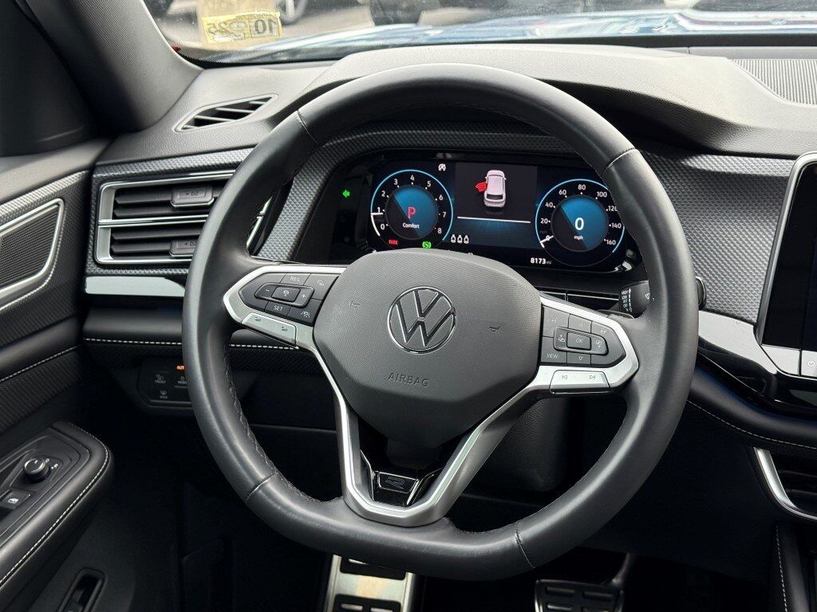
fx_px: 1133
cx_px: 408
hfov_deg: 39.7
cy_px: 306
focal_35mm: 48
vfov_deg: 30.3
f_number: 1.78
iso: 160
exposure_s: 1/242
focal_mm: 6.76
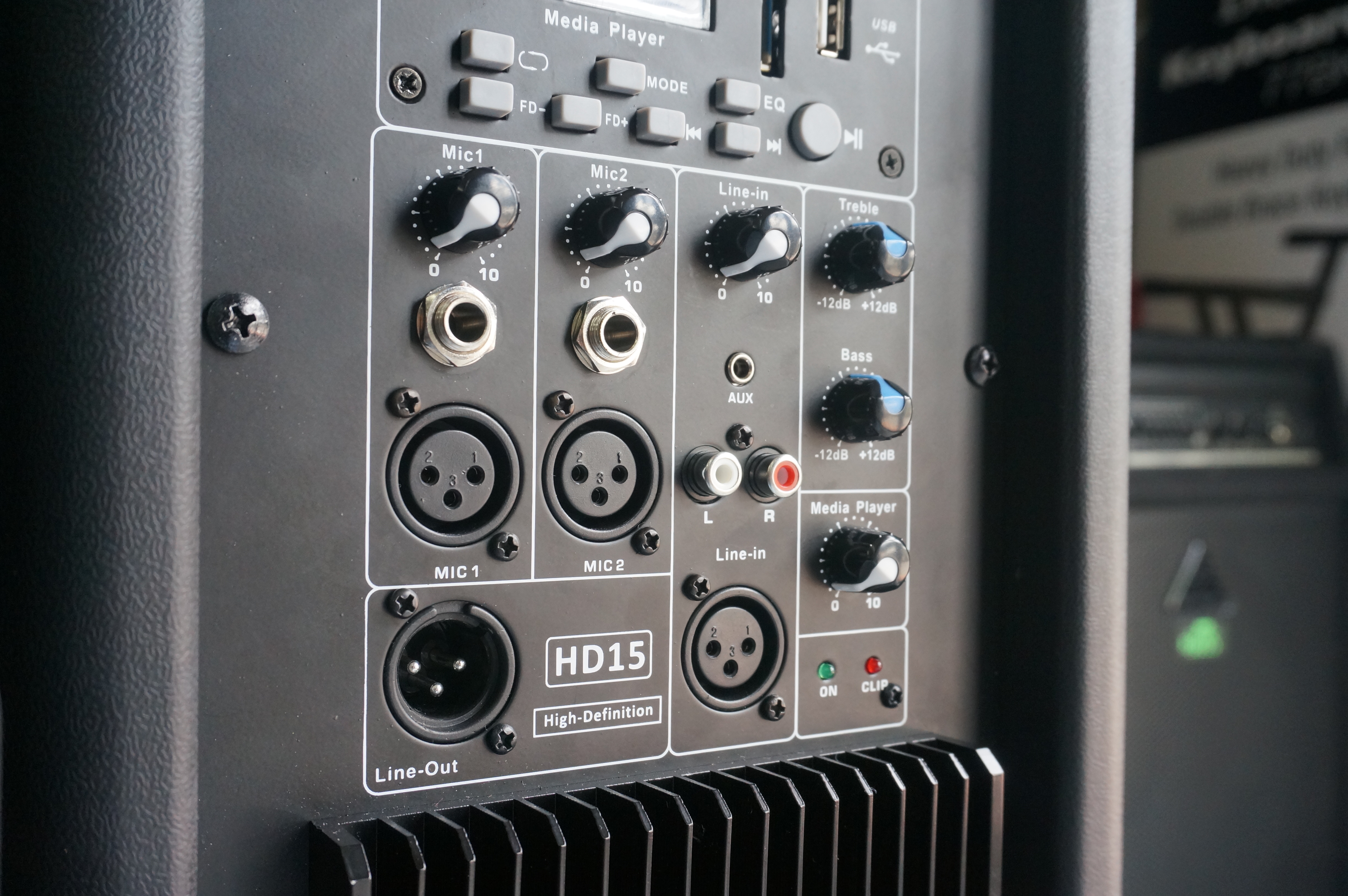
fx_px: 1347
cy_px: 448
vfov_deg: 36.8
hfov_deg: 53.2
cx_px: 674
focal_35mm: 36
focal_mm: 24
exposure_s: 1/100
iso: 800
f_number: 6.3
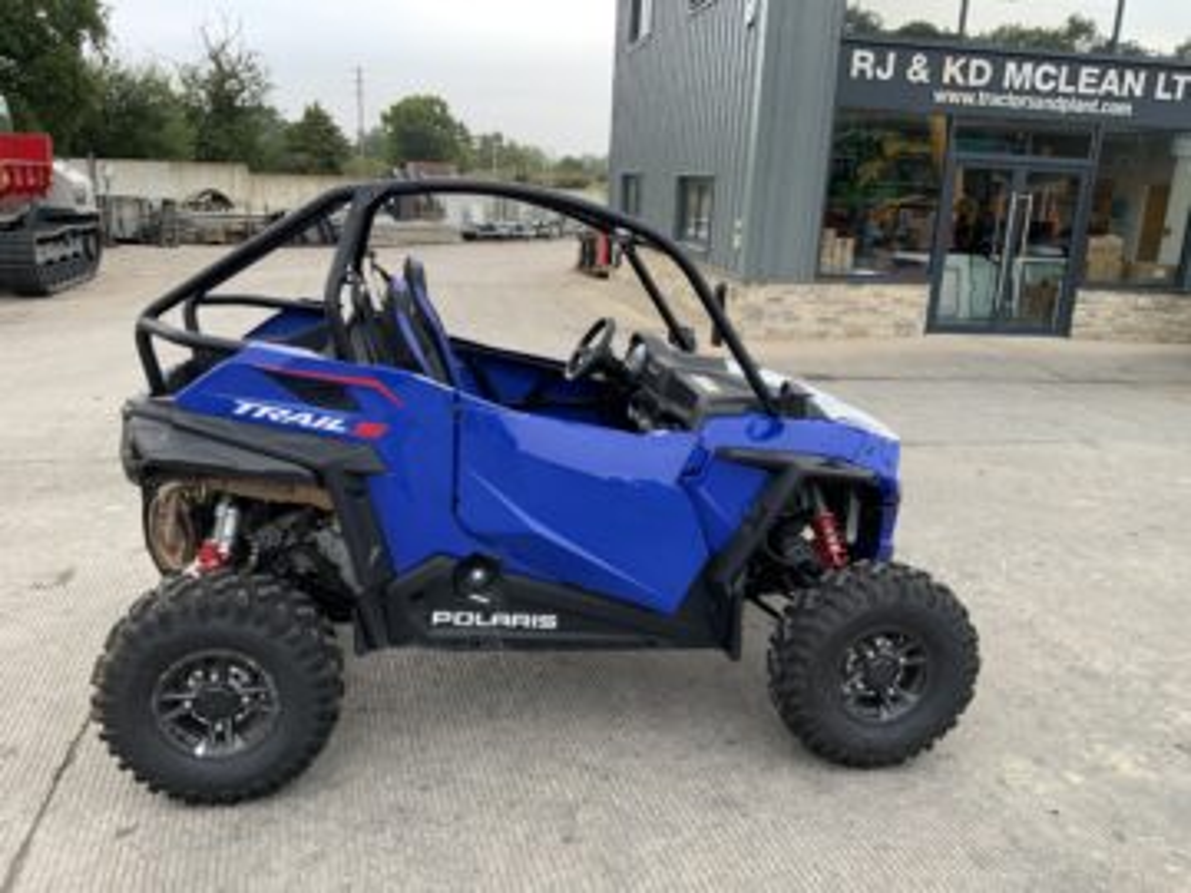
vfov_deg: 48.2
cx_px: 596
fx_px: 998
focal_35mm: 29
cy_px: 446
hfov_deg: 61.7
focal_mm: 3
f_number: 1.8
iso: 32
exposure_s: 1/122
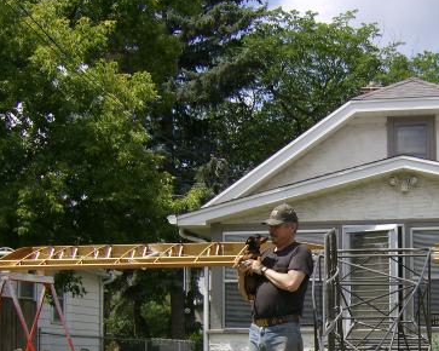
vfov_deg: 24.2
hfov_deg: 29.8
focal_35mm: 62
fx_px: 805
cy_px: 276
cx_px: 346
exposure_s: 1/651
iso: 100
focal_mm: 6
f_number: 4.7
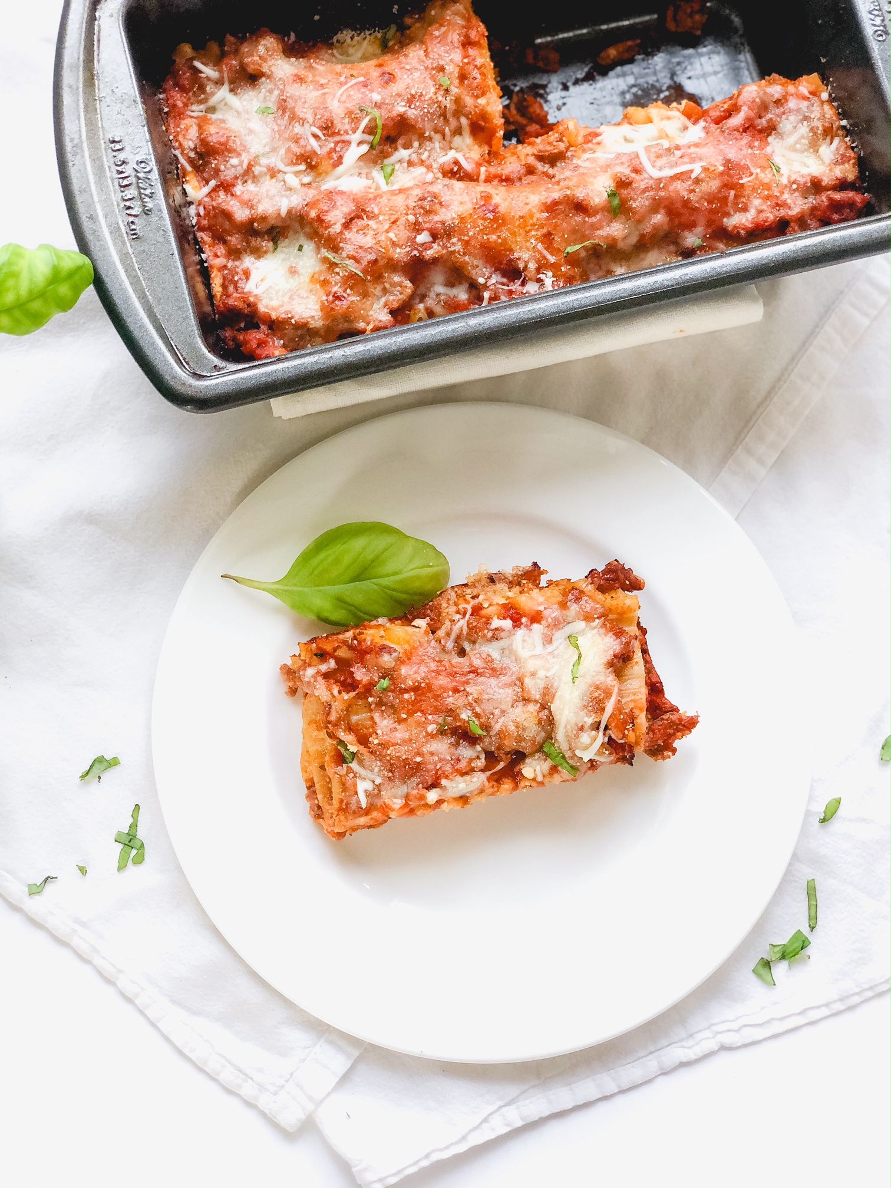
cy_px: 594
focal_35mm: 52
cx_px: 446
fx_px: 1785
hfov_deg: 28.0
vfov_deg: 36.8
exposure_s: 1/60
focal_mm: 6
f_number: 2.4
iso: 40
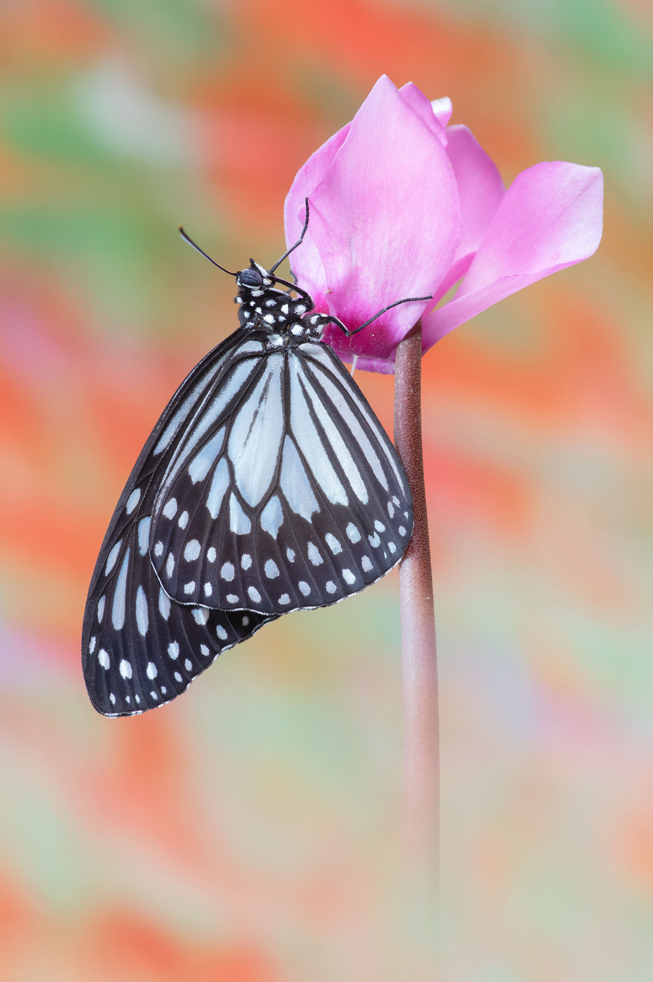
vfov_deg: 13.7
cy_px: 491
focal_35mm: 150
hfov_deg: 9.1
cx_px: 326
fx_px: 4088
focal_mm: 100
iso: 200
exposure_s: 1/3.33
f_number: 9
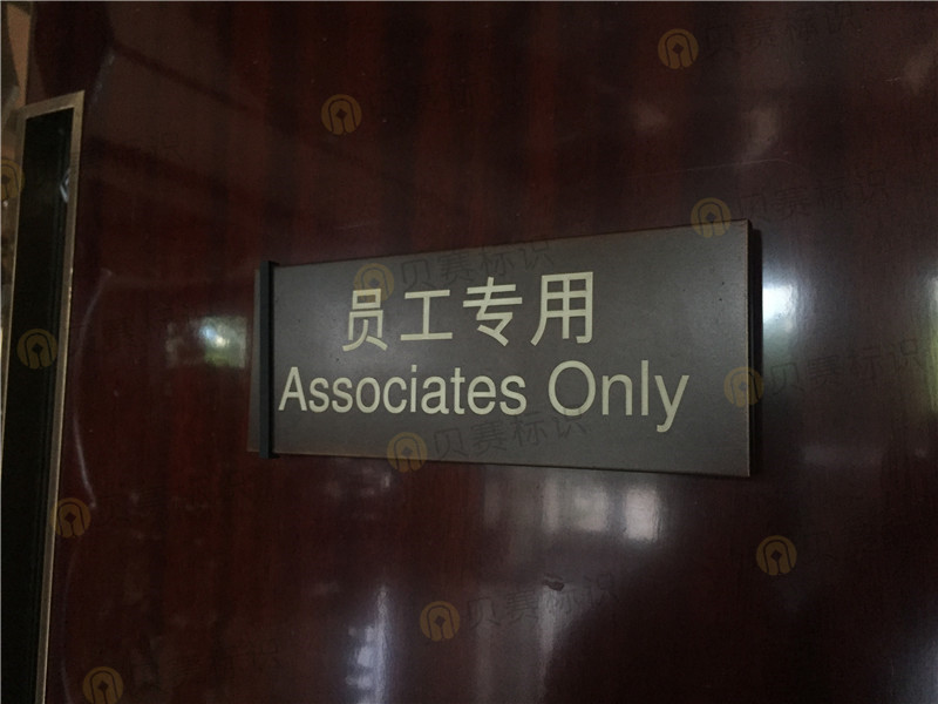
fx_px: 786
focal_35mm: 29
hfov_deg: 61.7
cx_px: 469
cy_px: 352
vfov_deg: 48.2
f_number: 2.2
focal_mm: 4.15
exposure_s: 1/33
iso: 200
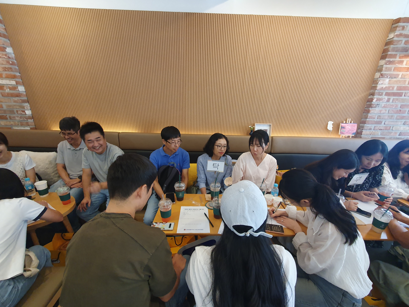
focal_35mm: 13
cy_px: 154
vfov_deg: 89.9
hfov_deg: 106.2
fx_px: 154
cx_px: 204
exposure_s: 1/60
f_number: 2.2
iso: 250
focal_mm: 1.8
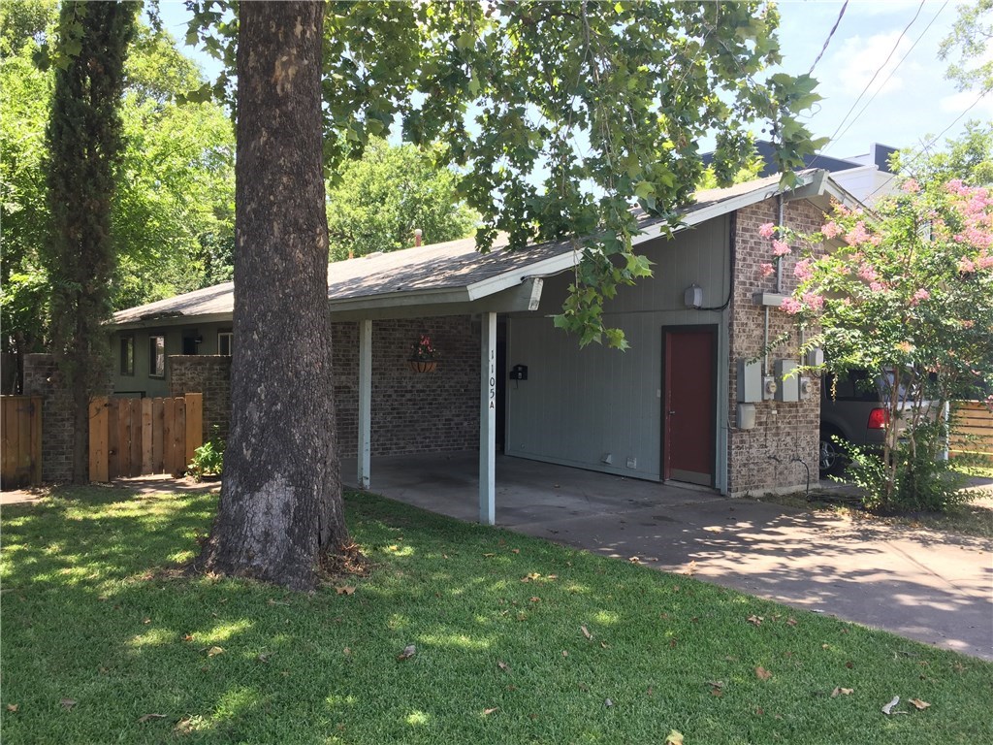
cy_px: 372
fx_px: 832
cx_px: 496
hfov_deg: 61.7
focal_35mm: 29
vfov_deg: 48.2
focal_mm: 4.15
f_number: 2.2
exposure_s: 1/246
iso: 32
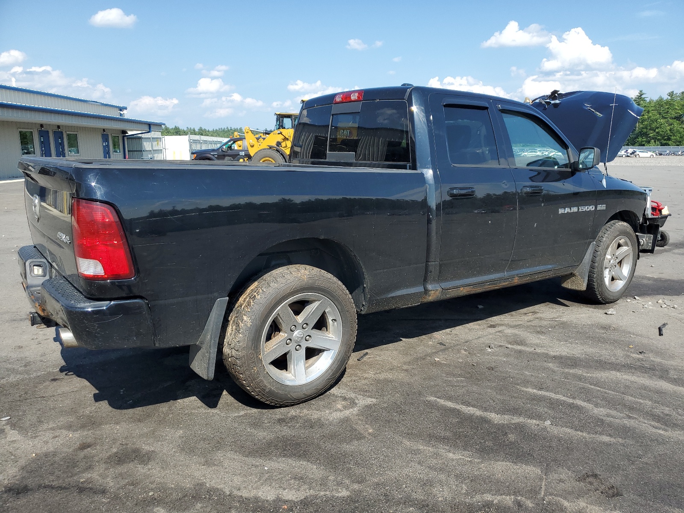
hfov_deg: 67.3
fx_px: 514
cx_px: 342
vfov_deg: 53.1
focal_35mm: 26
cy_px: 256
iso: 50
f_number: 1.5
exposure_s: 1/2000
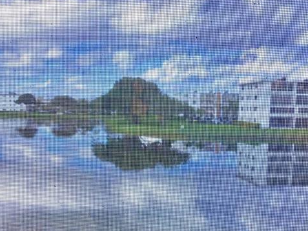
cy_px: 169
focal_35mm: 52
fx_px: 463
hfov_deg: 36.8
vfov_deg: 27.7
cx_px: 163
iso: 25
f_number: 2.4
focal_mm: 3.3
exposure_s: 1/174
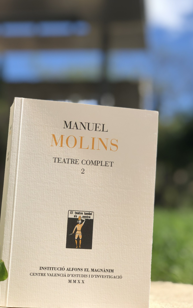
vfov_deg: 33.5
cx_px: 104
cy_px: 153
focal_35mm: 61
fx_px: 513
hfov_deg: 21.3
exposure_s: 1/842
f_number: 2.8
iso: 20
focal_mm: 6.6
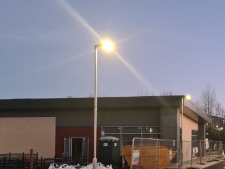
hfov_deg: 34.9
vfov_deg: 27.0
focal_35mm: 53
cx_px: 183
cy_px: 134
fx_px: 345
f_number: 1.8
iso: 500
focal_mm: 5.4
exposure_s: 1/25
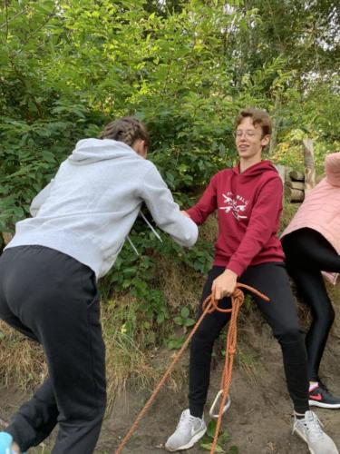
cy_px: 227
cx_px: 170
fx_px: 340
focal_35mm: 26
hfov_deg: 53.1
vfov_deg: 67.3
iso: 25
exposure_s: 1/122
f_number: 1.8
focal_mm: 4.25
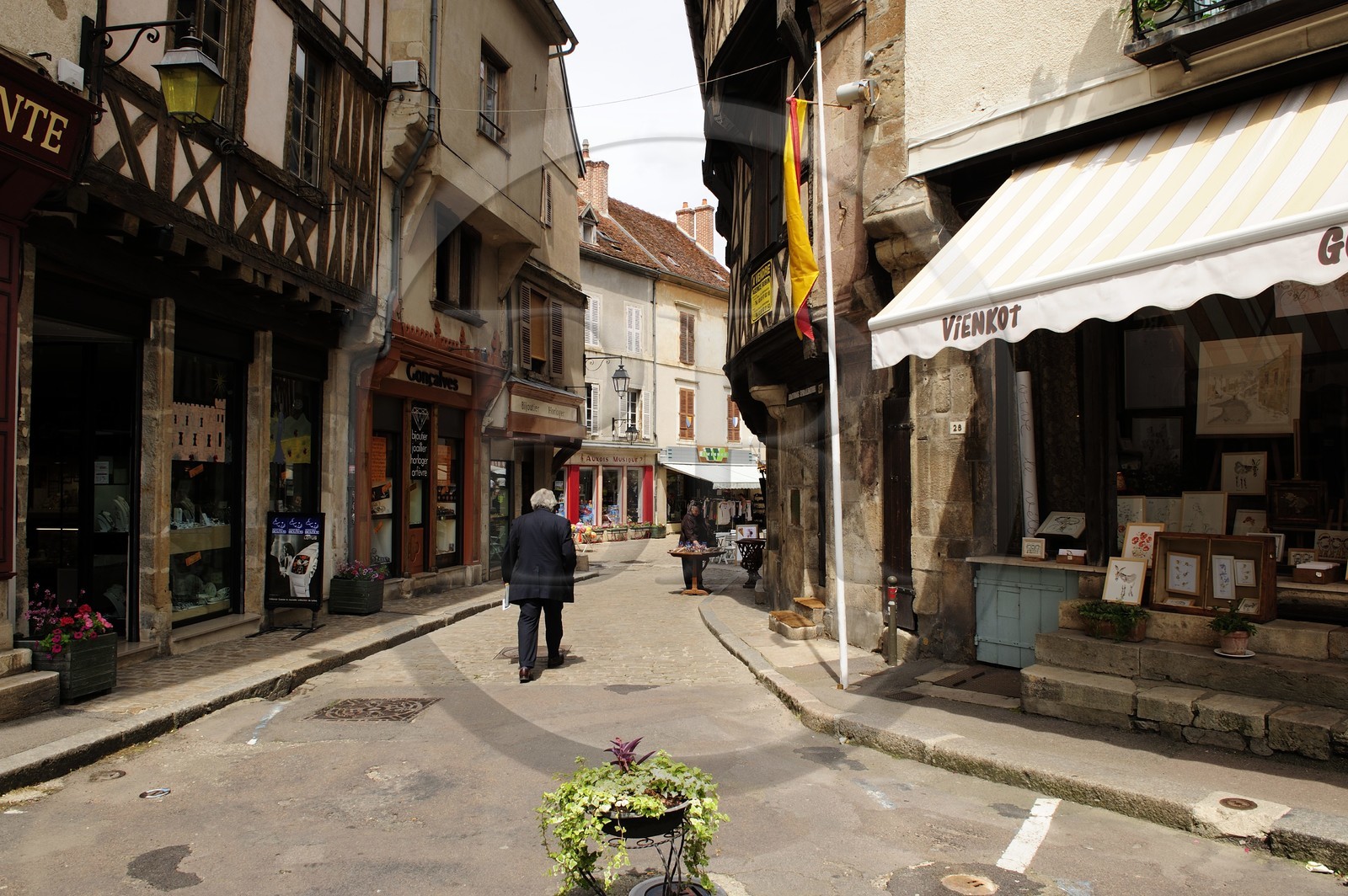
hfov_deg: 73.8
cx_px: 674
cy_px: 448
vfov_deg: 53.1
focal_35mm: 24
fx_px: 898
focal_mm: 24
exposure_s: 1/160
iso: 200
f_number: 13
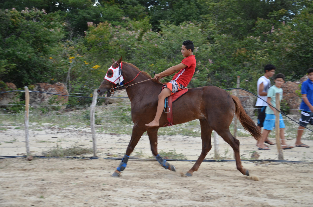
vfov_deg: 18.1
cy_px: 104
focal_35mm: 75
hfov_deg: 27.0
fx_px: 651
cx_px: 156
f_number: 5.6
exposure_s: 1/125
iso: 220
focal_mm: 50
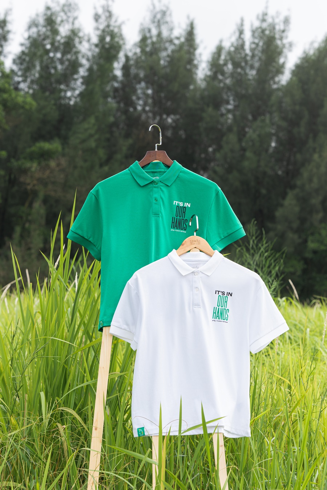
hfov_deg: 16.1
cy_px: 245
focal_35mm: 85
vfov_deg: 23.9
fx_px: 1158
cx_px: 164
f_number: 6.3
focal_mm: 85
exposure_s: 1/250
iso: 160
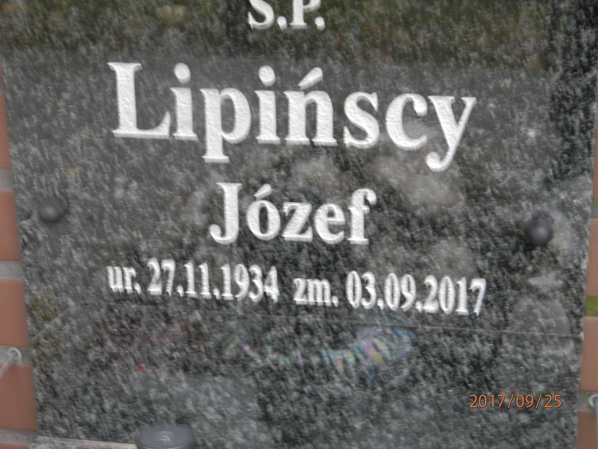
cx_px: 299
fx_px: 1175
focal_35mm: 68
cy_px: 224
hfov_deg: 28.6
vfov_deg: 21.6
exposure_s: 1/6
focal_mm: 12.2
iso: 200
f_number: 4
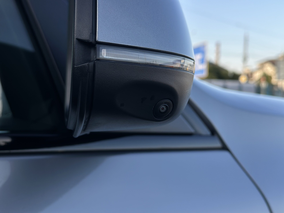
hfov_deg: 39.7
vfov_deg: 30.3
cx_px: 142
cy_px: 106
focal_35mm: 48
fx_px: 394
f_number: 1.78
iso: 80
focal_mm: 6.86
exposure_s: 1/1157
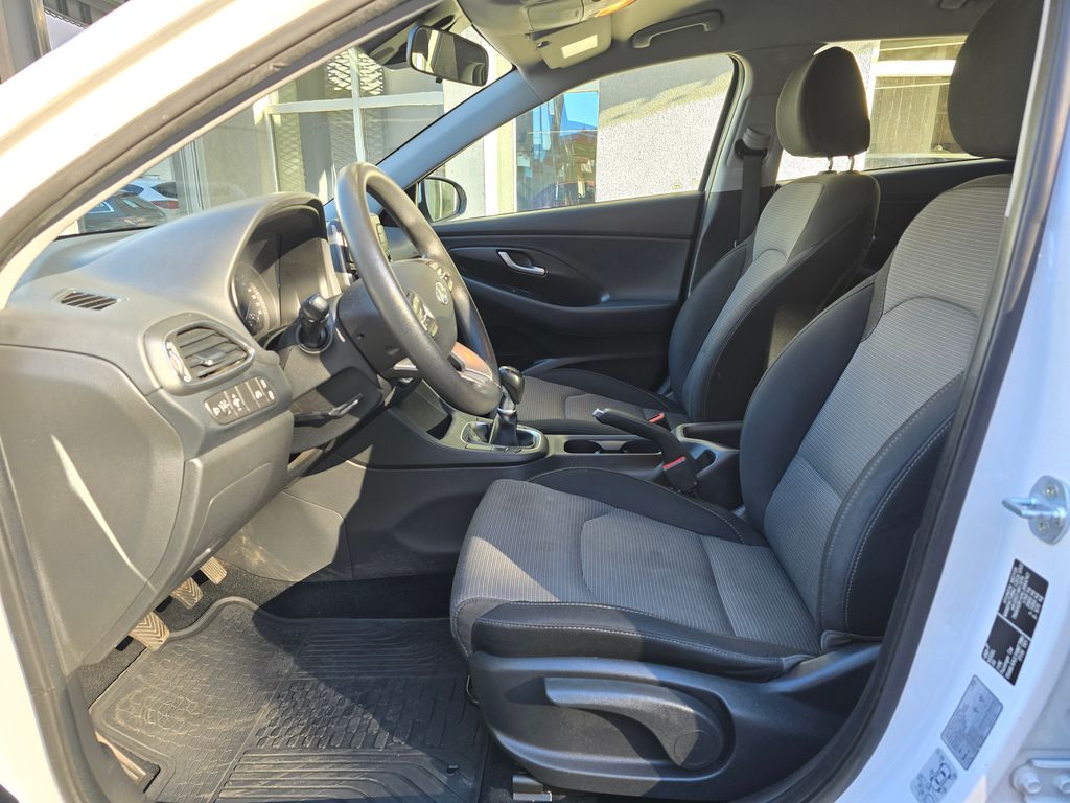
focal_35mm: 23
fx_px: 711
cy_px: 402
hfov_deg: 73.9
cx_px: 535
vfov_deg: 58.9
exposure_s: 1/180
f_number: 1.7
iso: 100
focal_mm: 6.3
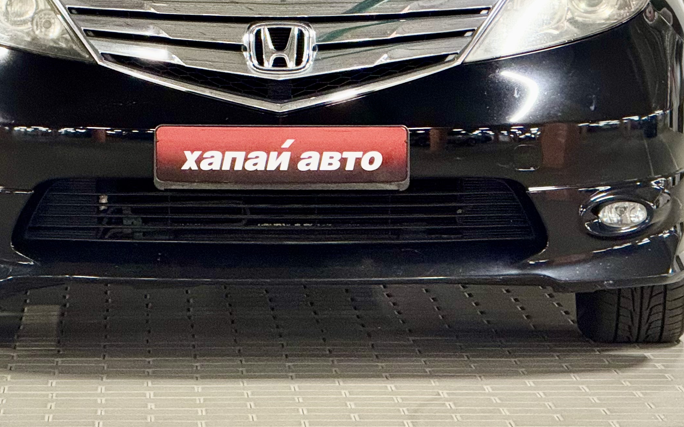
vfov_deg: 5.4
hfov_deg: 8.6
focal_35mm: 244
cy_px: -31
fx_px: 4549
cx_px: 278
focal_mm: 15.66
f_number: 2.8
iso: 500
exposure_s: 1/33
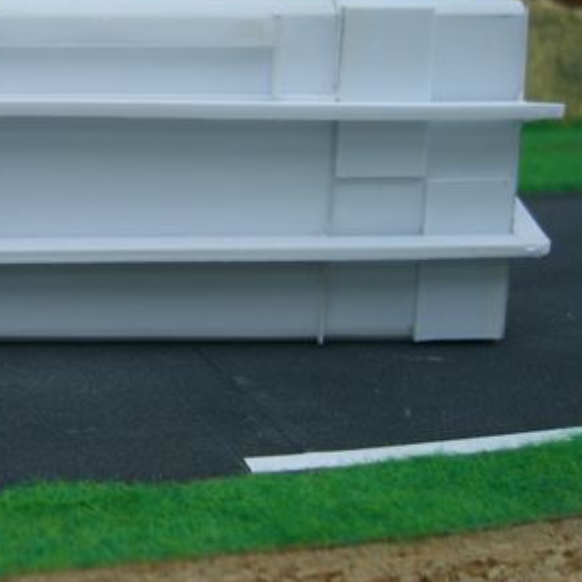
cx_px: 4
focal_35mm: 67
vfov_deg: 25.5
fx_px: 1274
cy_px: 159
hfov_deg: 24.6
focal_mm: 7.4
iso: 50
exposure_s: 1/125
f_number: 2.8
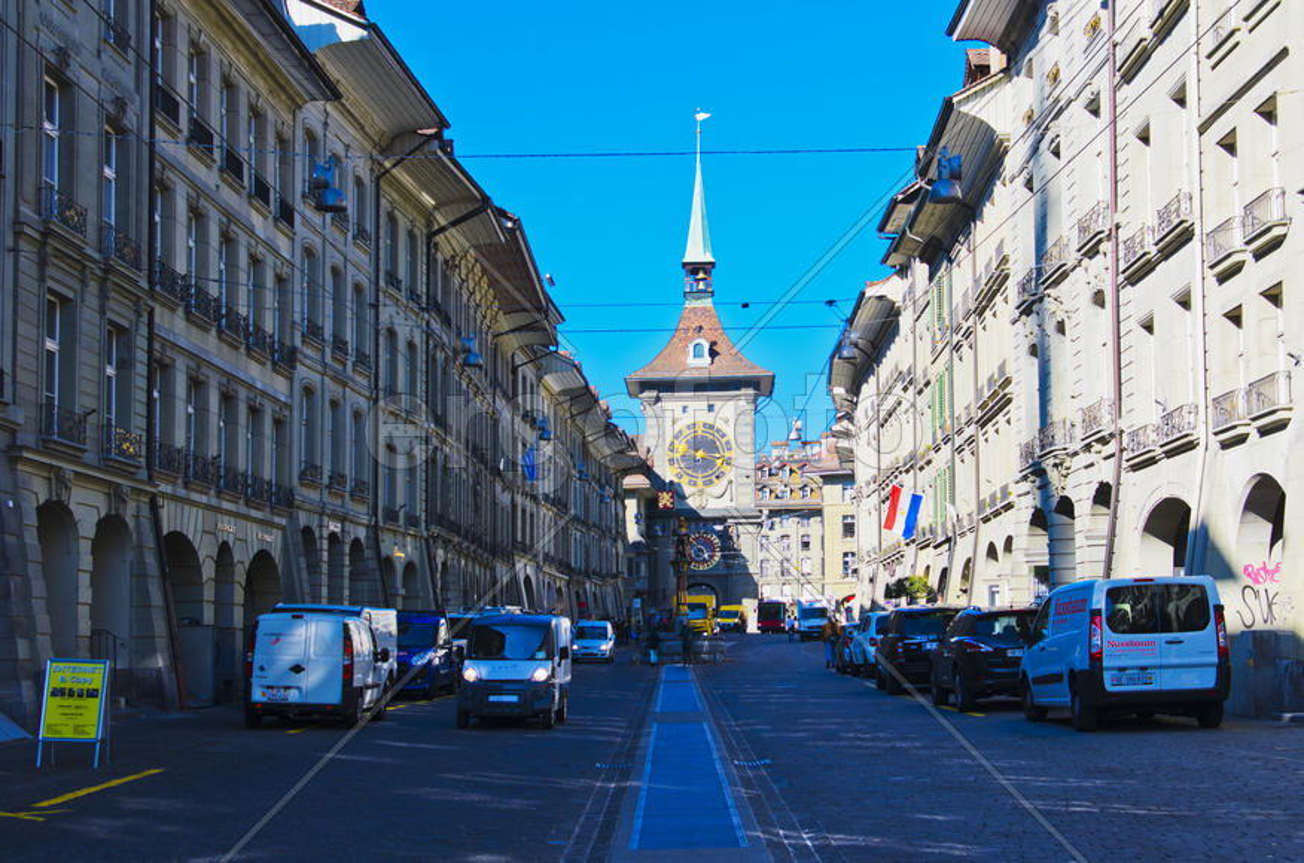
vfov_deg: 25.6
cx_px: 652
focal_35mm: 52
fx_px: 1898
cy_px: 432
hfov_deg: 37.9
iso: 100
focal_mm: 35
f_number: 5.6
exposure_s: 1/350
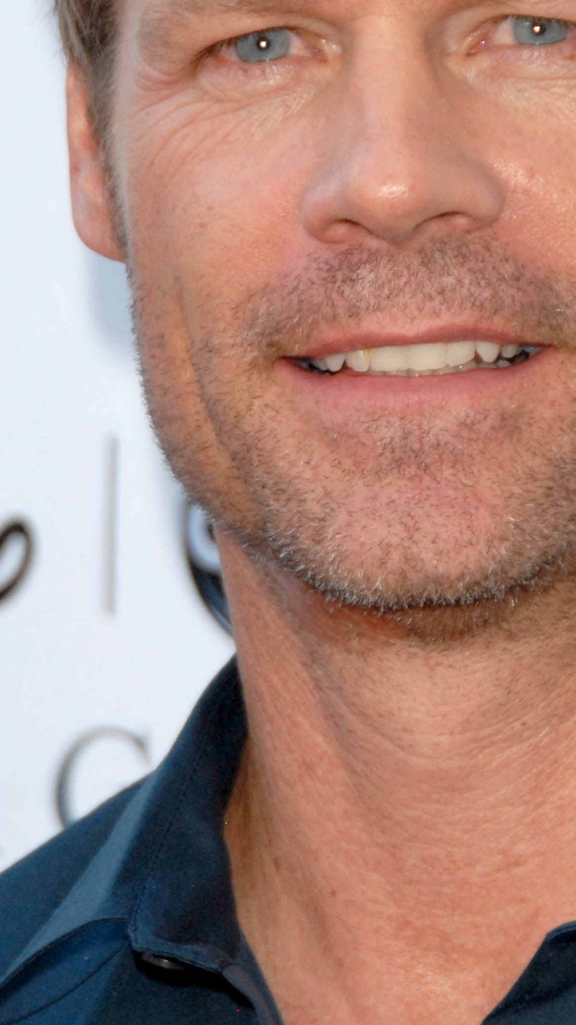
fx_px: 9535
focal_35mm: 351
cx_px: 438
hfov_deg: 3.5
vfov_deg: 6.1
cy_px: 303
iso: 400
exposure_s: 1/200
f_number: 5.3
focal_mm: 120
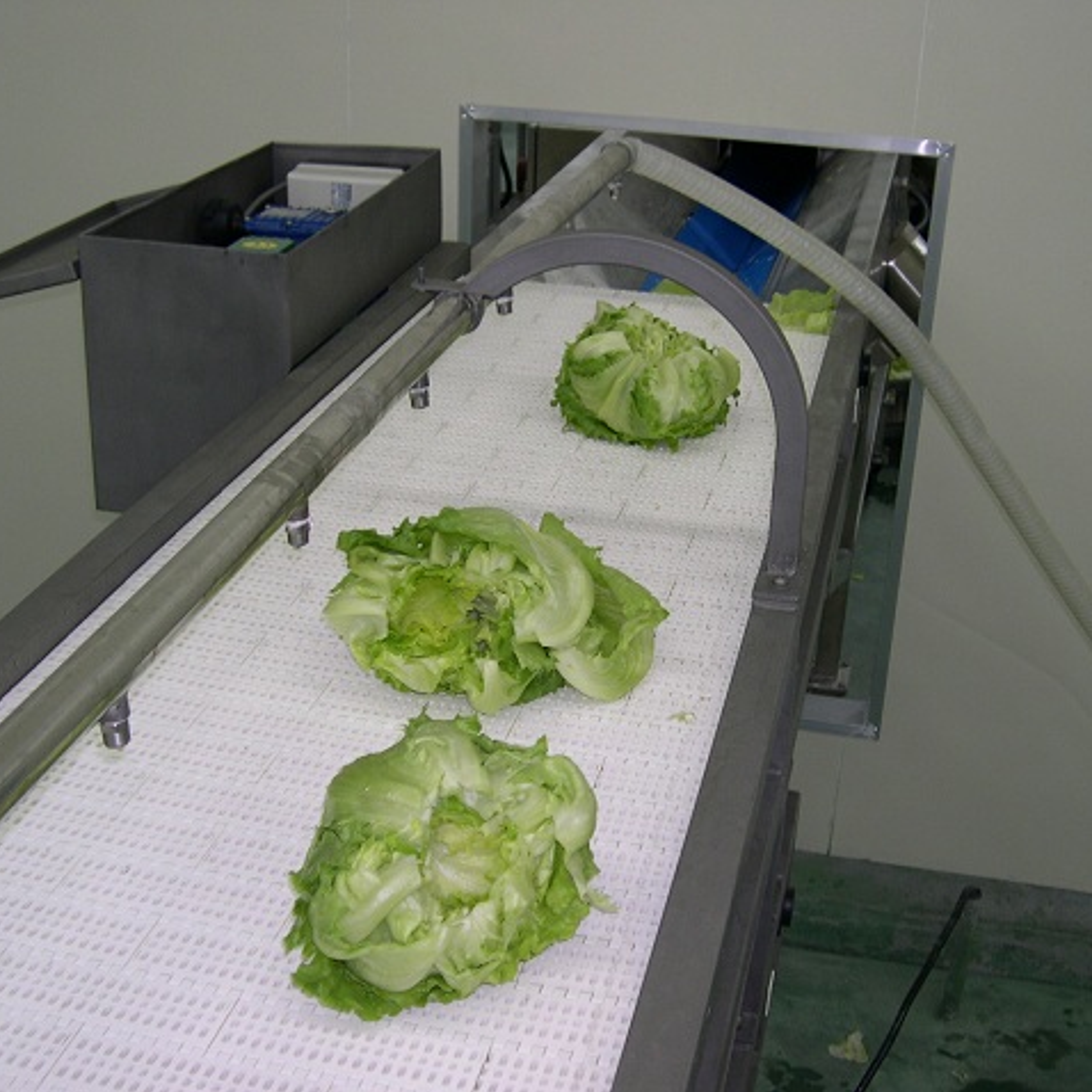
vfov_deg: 37.6
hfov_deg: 37.6
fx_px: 1606
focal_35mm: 45
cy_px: 546
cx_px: 553
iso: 100
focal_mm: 8
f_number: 2.8
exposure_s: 1/30
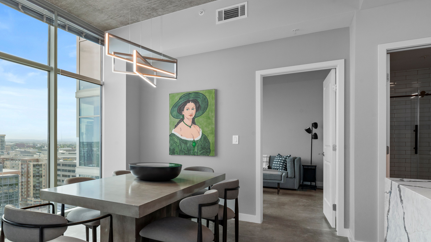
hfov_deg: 73.3
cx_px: 134
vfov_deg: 47.4
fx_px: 274
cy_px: 146
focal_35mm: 24
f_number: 13
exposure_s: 1/15
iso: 640
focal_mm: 16
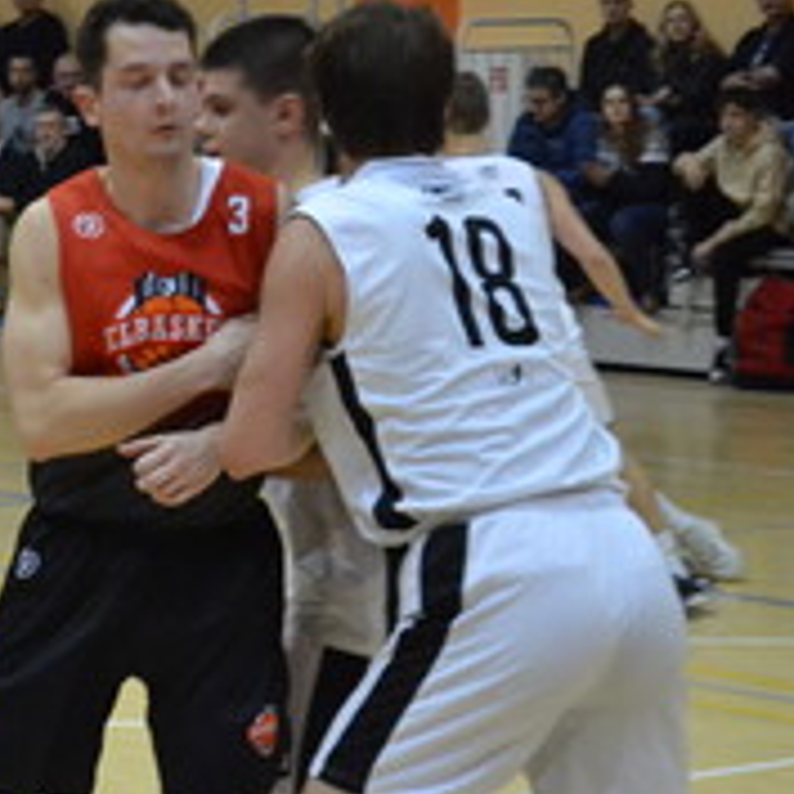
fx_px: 4386
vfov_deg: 10.3
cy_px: 269
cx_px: -108
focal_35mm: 169
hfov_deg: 10.2
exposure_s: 1/200
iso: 3200
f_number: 5.6
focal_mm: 55
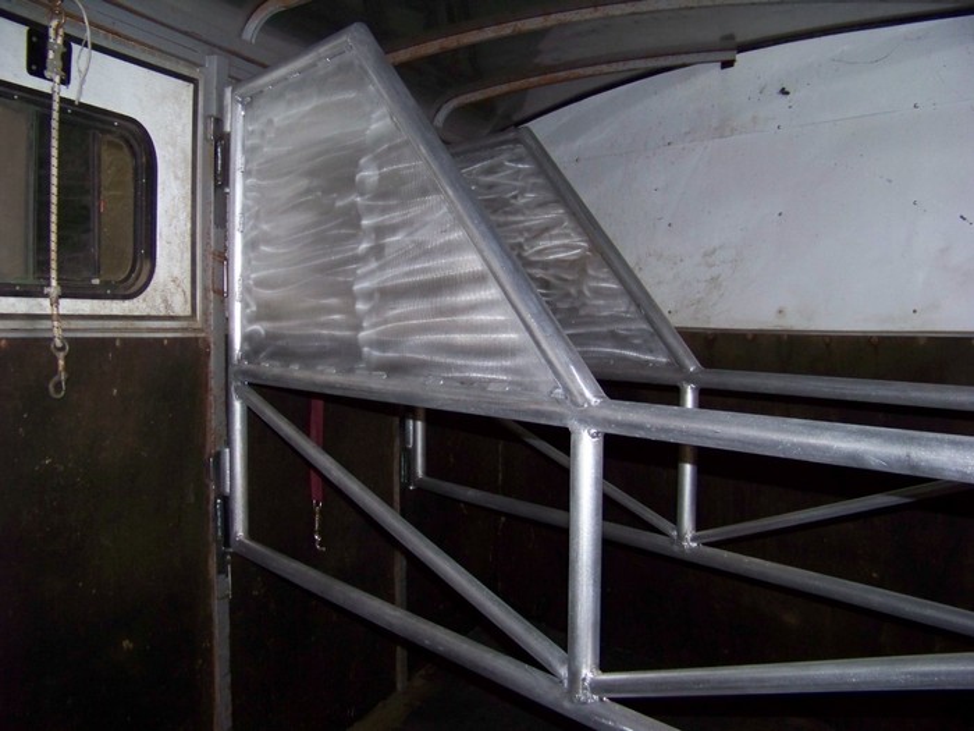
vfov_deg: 39.7
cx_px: 487
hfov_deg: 51.4
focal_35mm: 36
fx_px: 1013
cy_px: 366
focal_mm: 5.85
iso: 200
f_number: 2.8
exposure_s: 1/30
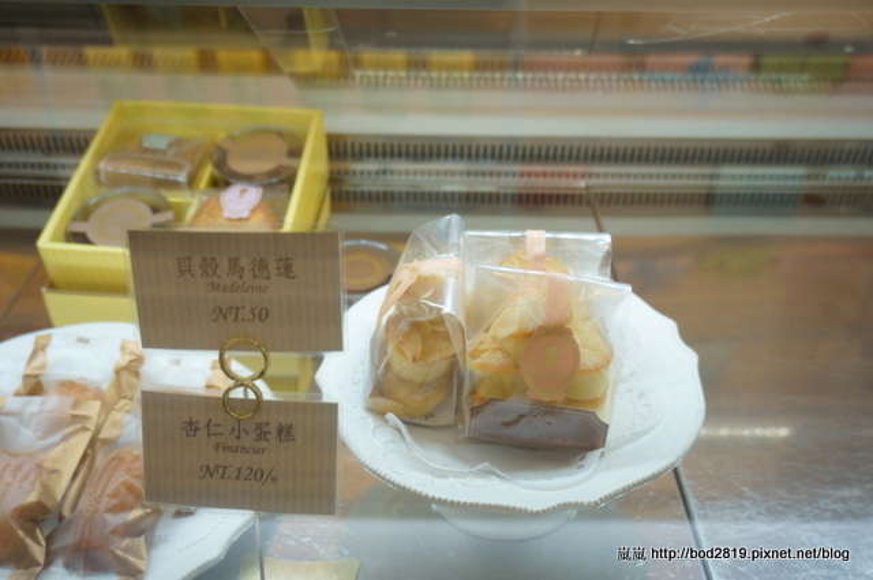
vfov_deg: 38.3
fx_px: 836
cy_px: 290
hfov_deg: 55.2
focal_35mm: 34
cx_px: 436
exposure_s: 1/60
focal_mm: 23
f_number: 4
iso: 200
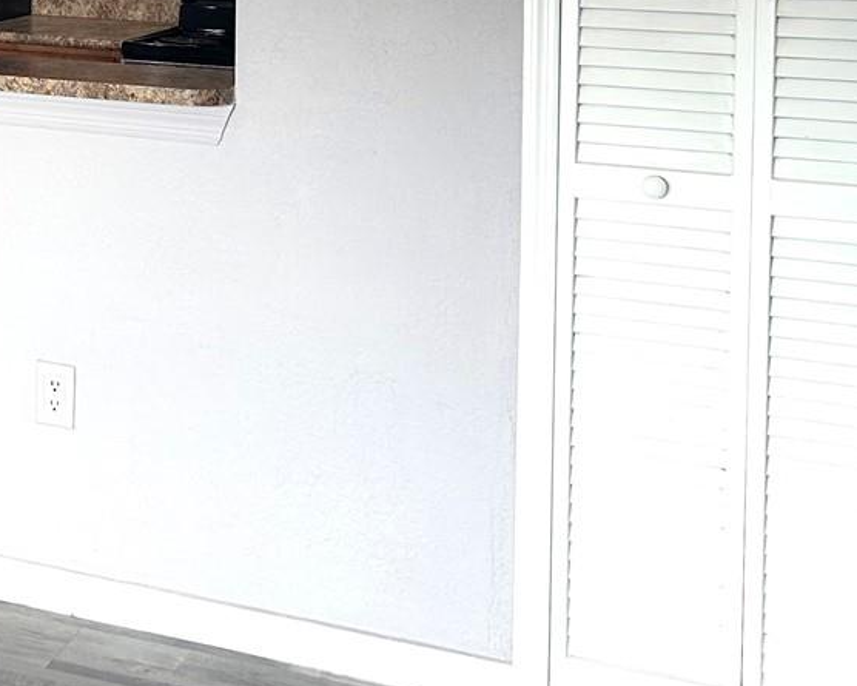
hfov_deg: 23.6
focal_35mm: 73
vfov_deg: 19.8
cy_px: -120
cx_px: -194
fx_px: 1852
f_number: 1.5
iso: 64
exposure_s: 1/120
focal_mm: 5.7
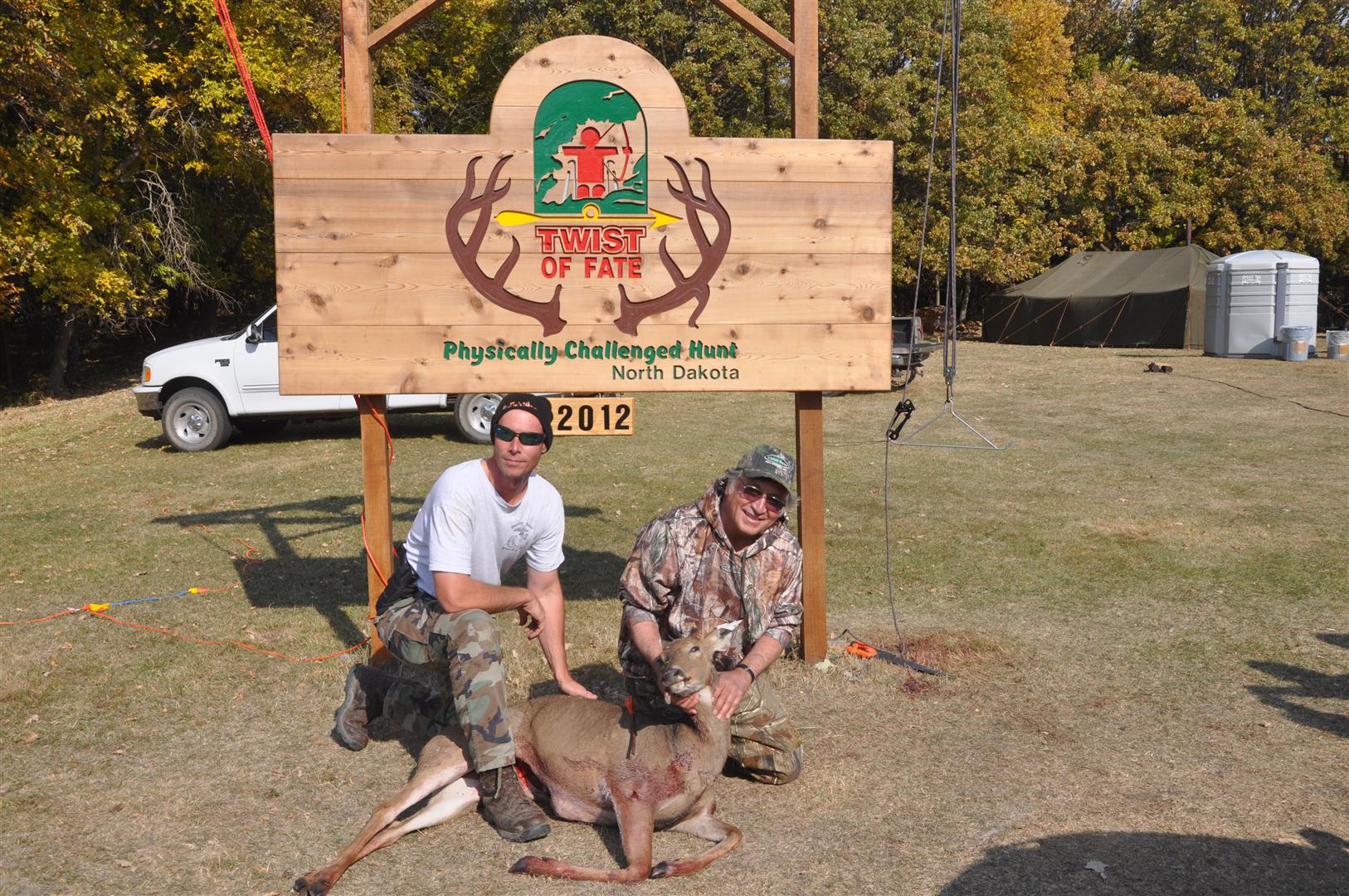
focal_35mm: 32
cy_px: 448
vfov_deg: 41.6
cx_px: 674
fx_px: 1179
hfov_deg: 59.5
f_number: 10
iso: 200
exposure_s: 1/400
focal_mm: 21
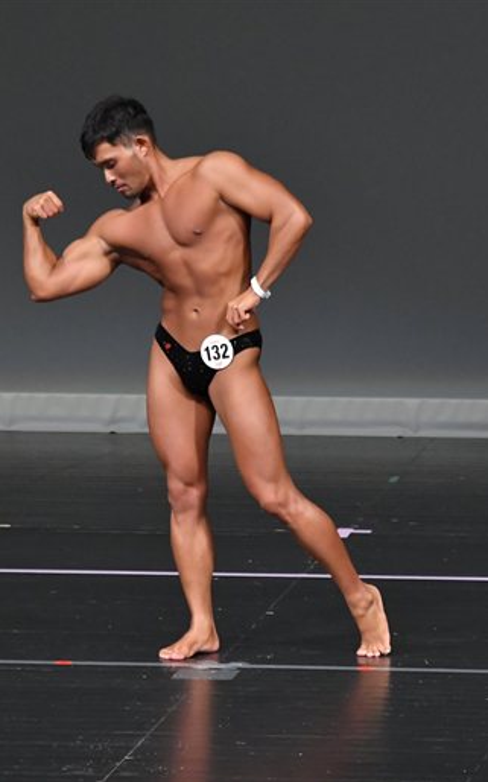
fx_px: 9815
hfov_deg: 2.8
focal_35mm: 461
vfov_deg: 4.6
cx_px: 271
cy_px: 391
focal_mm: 200
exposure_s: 1/400
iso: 4000
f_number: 5.6
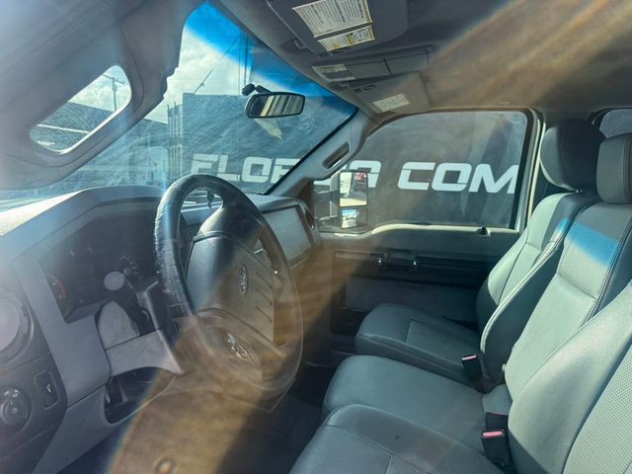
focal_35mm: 24
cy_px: 237
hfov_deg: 71.6
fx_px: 438
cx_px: 316
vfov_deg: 56.8
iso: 100
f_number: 1.78
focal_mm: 6.76
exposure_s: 1/1727
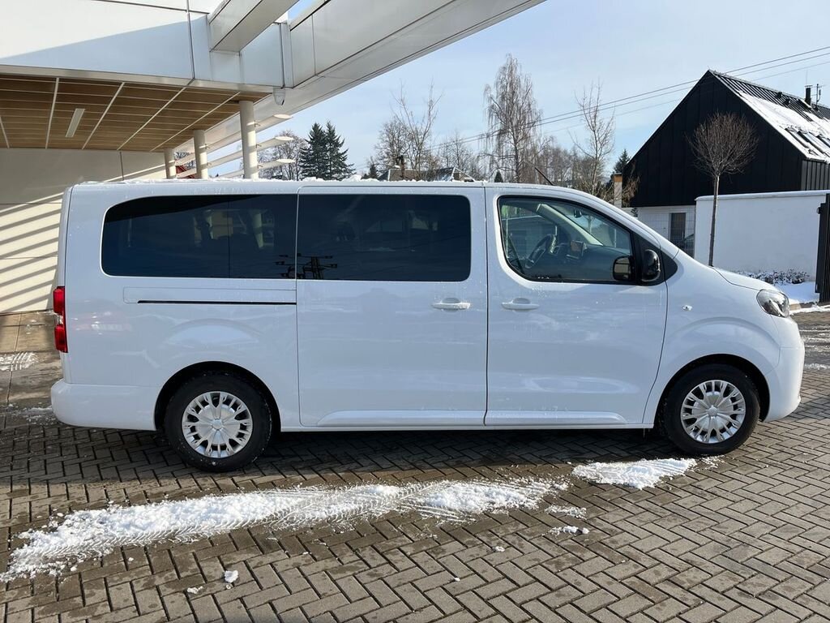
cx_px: 415
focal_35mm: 26
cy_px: 312
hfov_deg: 67.3
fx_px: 623
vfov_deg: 53.1
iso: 50
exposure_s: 1/1992
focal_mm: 5.1
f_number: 1.6
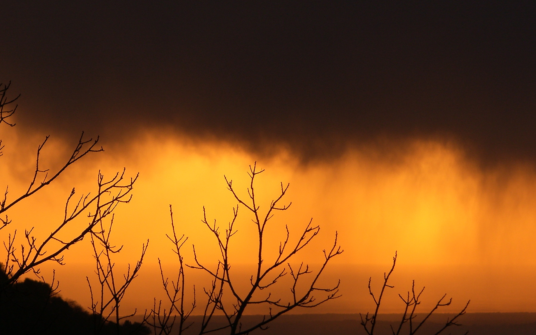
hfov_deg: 5.7
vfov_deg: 3.6
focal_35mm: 368
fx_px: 5375
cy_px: 208
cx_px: 205
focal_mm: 66.7
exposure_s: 1/800
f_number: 5
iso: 50
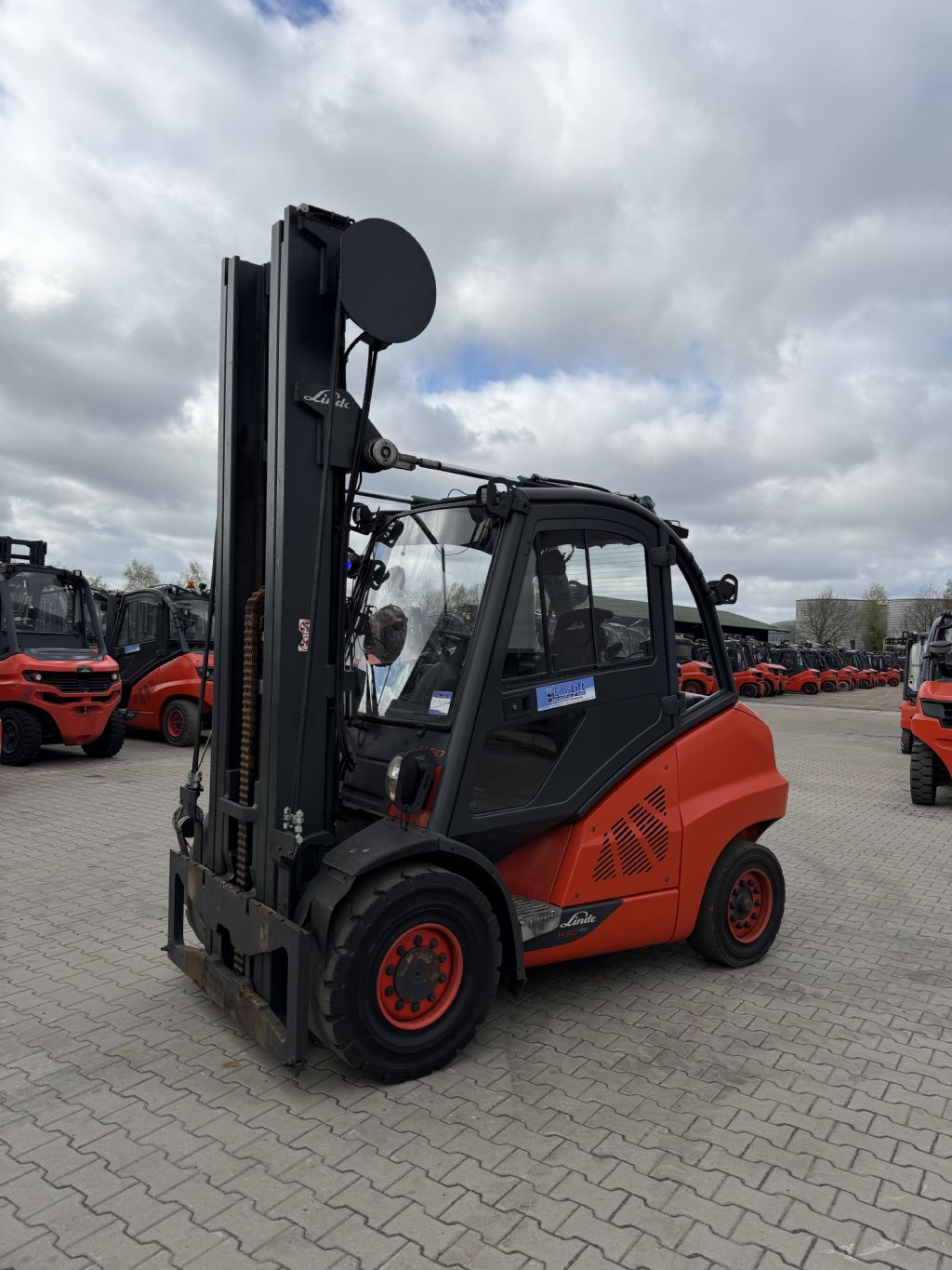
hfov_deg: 56.8
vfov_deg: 71.6
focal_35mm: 24
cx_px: 476
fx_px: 880
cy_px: 635
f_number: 1.78
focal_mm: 6.76
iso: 80
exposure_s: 1/4405
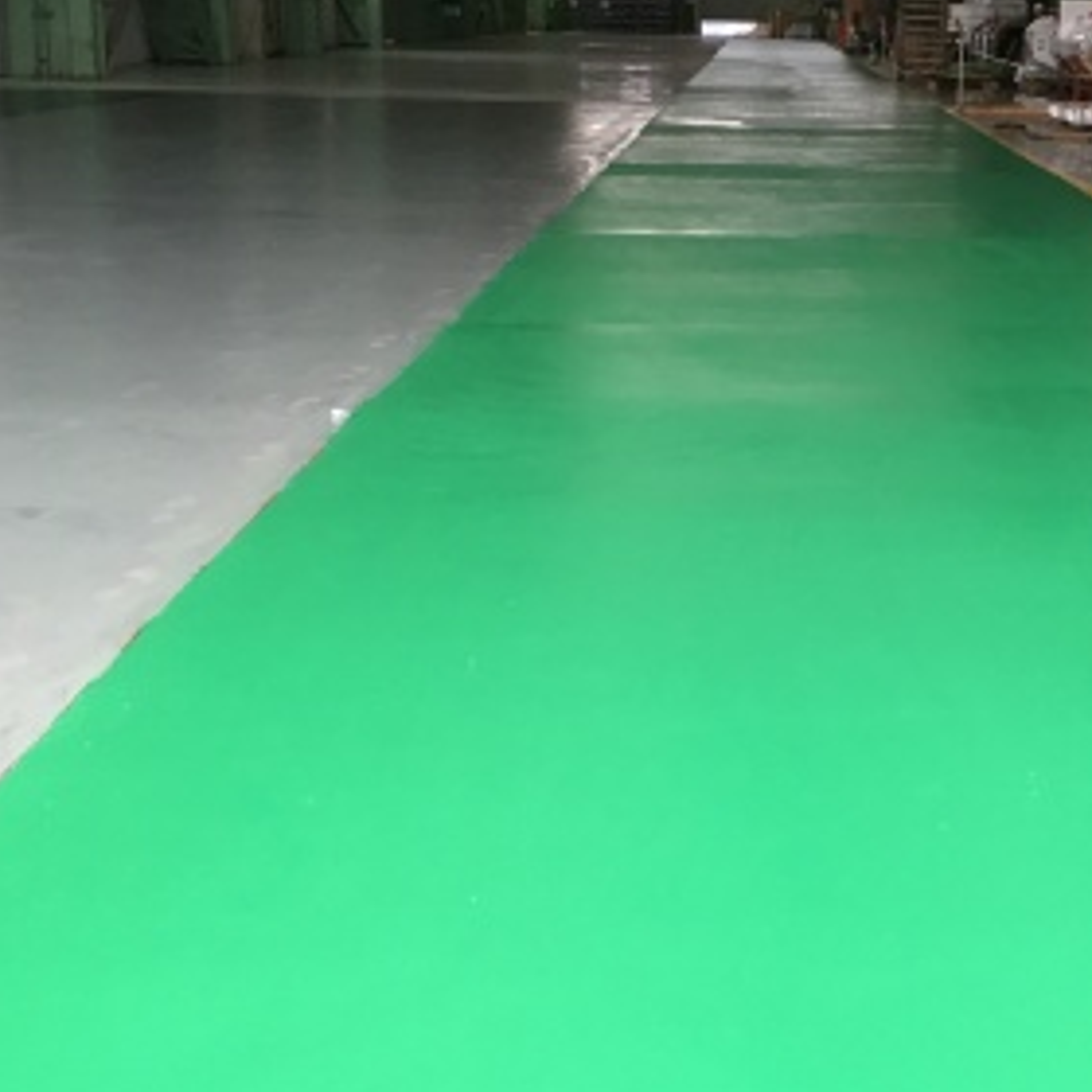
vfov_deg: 31.0
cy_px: 433
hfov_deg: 30.3
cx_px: 885
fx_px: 1963
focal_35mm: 55
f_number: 2.2
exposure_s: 1/33
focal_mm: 4.15
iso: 100
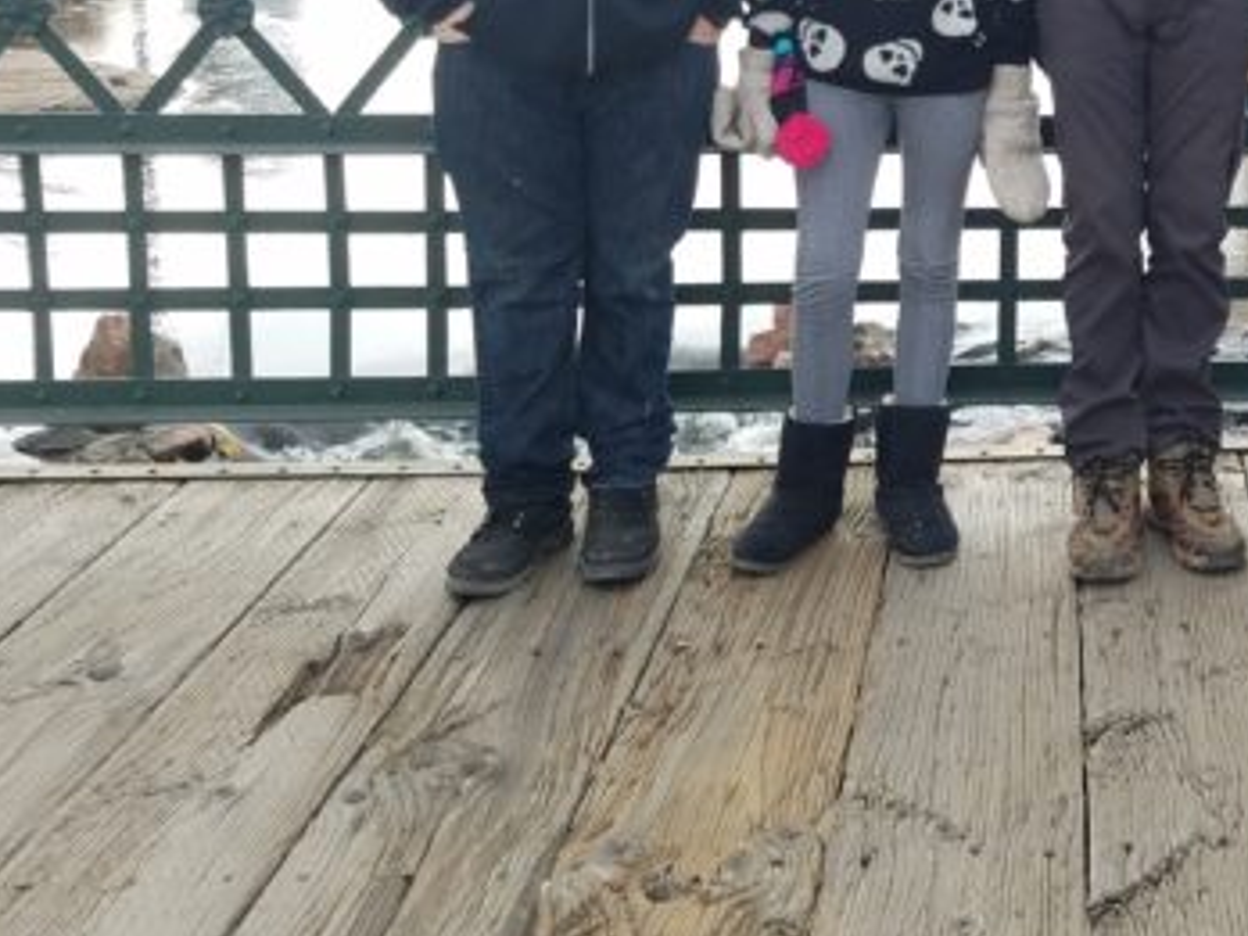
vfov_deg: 25.3
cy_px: 88
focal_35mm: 56
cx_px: 1212
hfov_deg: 32.0
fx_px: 2019
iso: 50
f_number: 1.7
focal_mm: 4.2
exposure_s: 1/251
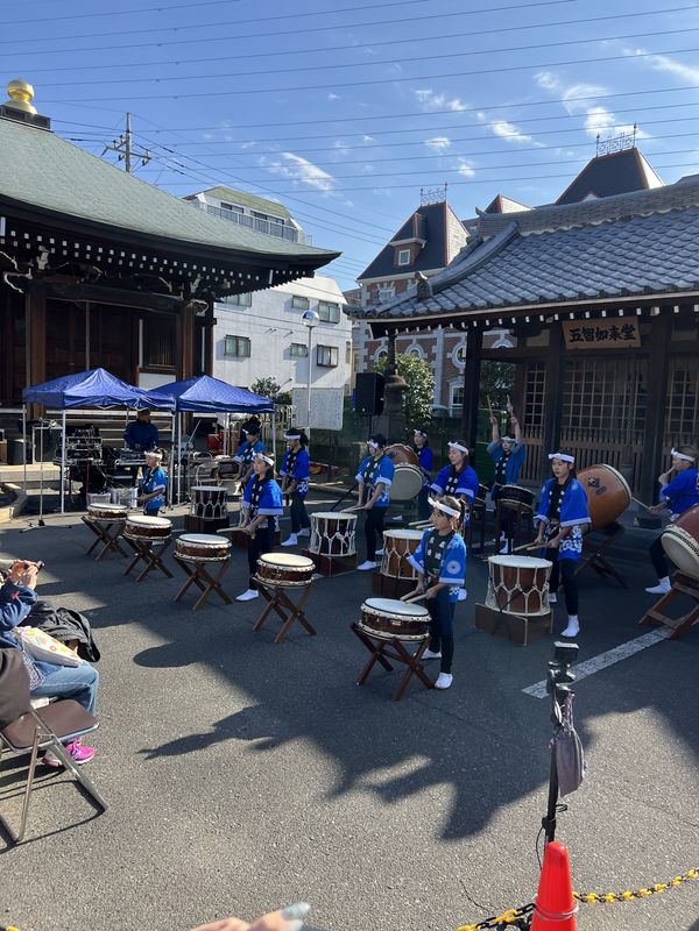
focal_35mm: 26
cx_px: 350
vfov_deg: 67.3
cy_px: 466
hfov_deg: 53.1
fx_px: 700
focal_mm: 5.7
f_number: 1.5
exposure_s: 1/2353
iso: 50
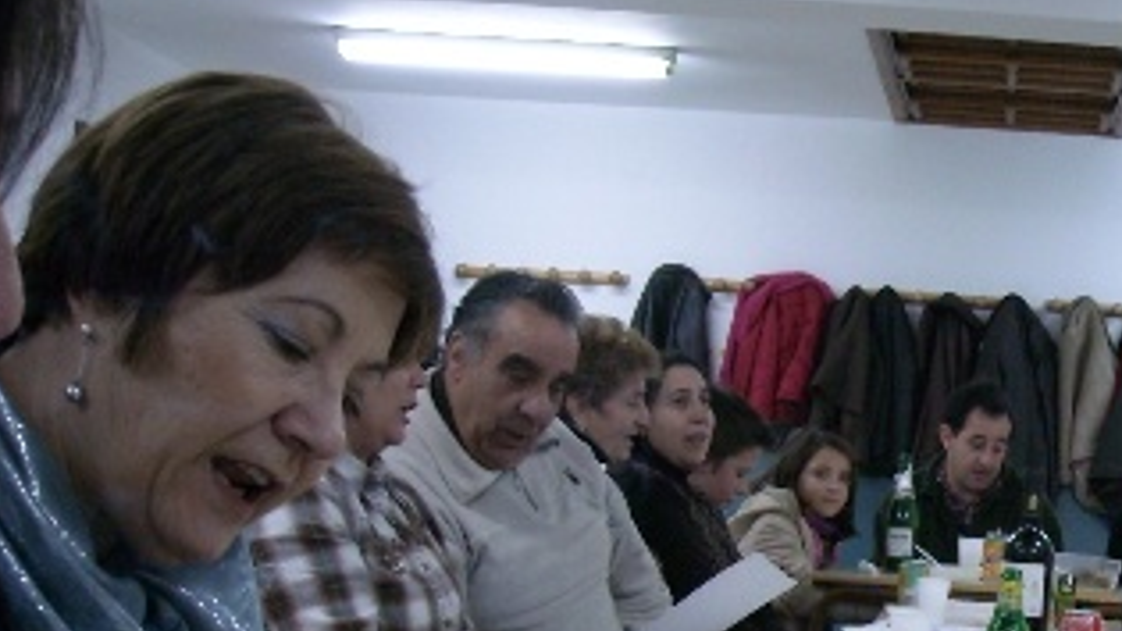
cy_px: 604
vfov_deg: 16.0
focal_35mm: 74
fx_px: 2201
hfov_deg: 27.3
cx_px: 1058
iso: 322
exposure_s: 1/60
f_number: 2.8
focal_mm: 5.7
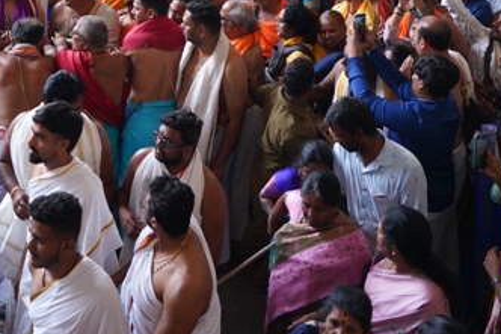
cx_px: 60
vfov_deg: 16.9
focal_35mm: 74
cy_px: -152
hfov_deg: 26.5
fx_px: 1029
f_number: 5
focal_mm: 24
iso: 1250
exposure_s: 1/200
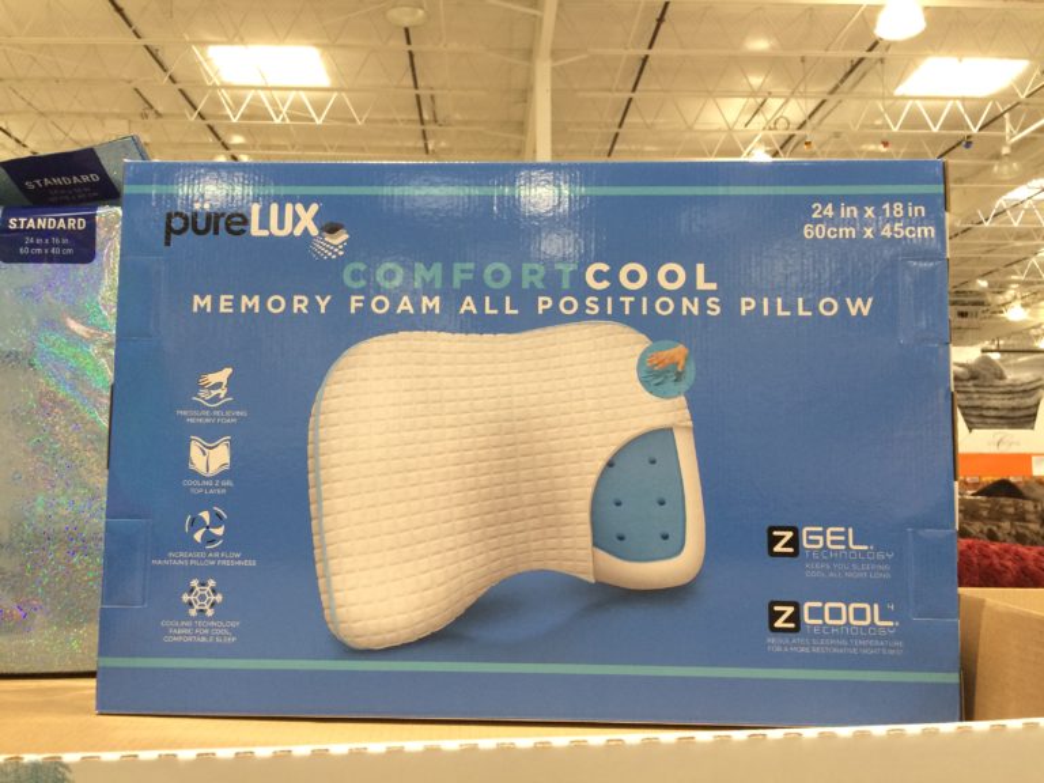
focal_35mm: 29
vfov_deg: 48.2
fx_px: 875
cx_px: 522
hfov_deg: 61.7
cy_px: 392
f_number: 2.2
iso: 100
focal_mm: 4.15
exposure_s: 1/30
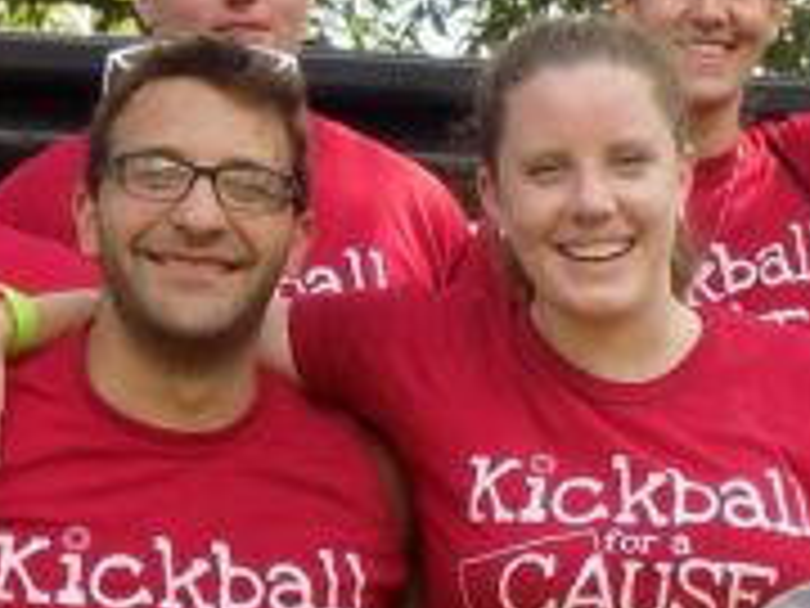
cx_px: 882
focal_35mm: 171
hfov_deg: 11.4
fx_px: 4001
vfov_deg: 8.5
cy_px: 806
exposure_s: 1/160
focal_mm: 5.3
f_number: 3.3
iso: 80
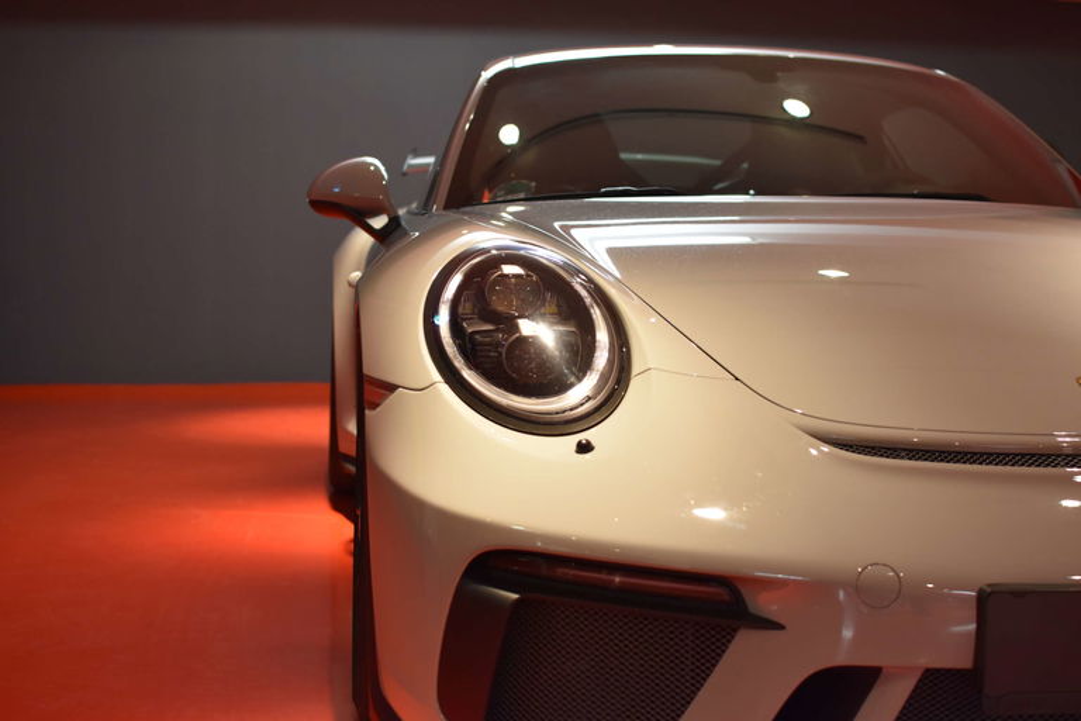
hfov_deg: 37.9
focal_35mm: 52
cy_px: 360
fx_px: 1576
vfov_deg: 25.8
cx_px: 540
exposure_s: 1/60
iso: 800
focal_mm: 35
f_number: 3.5
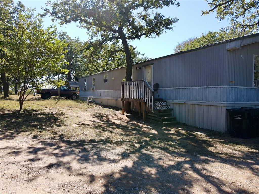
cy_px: 97
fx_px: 180
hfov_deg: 71.6
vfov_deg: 56.8
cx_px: 130
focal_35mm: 24
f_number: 2.8
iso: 100
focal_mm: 4.5
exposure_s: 1/320
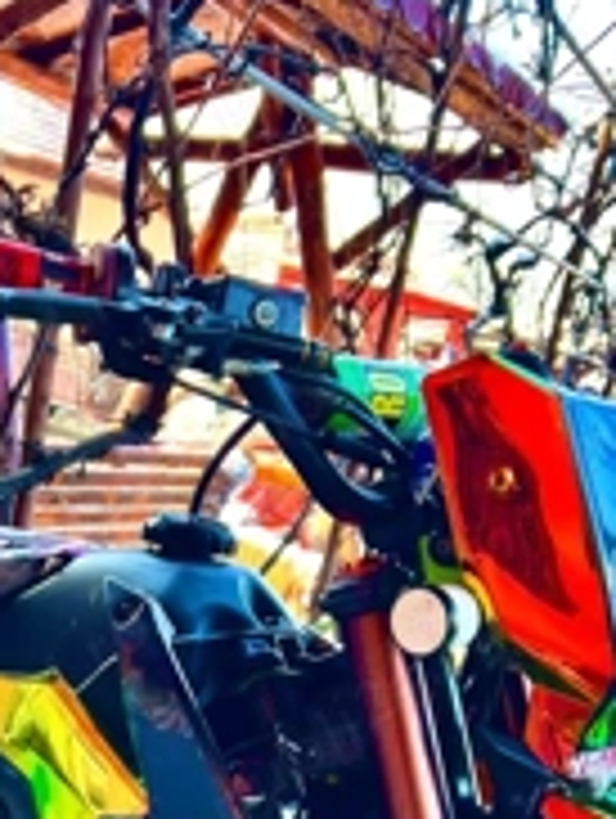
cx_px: 94
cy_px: 774
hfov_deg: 25.1
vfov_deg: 31.7
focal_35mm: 57
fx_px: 1349
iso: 64
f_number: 1.5
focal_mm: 5.7
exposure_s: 1/135
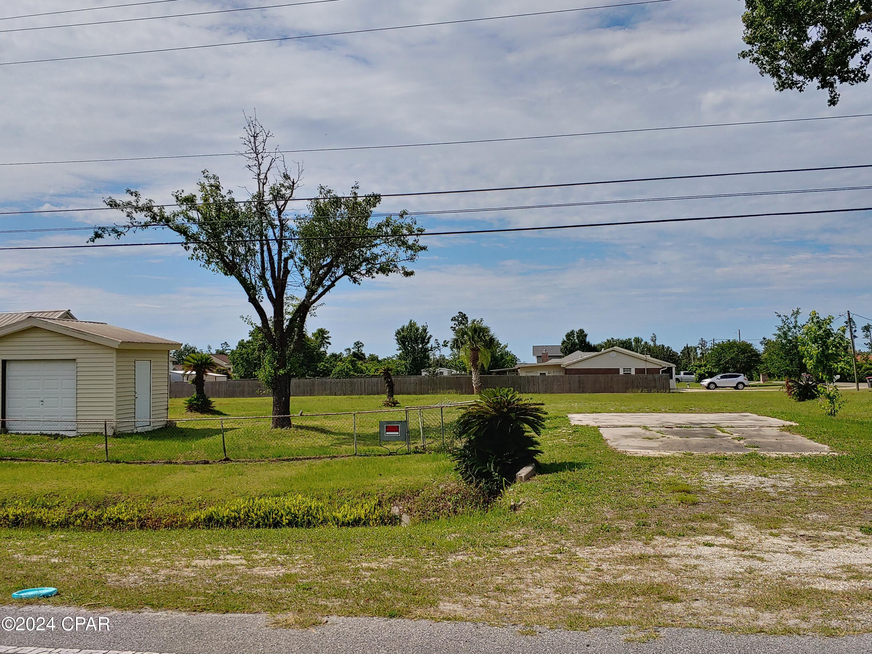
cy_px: 327
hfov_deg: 60.0
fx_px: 756
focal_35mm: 30
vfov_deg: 46.8
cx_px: 436
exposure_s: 1/6250
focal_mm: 4.23
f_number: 1.5
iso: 50
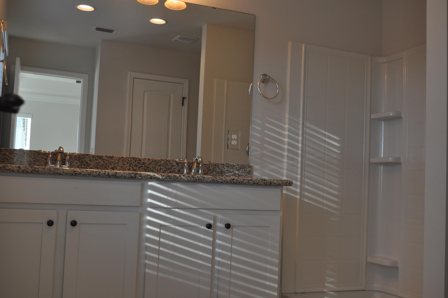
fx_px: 522
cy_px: 149
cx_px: 224
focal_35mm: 42
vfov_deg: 31.8
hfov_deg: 46.5
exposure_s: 1/125
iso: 360
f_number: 5.6
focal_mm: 28
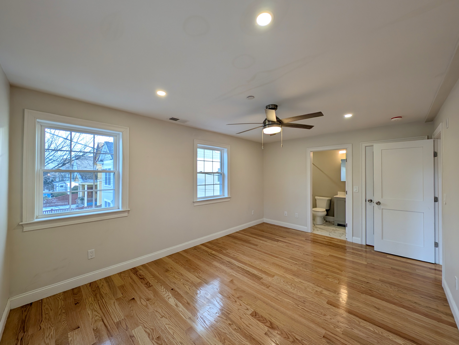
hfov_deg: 110.5
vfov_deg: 94.6
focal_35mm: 12
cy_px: 172
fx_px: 159
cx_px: 230
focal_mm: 2.23
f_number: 1.95
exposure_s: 1/120
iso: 75
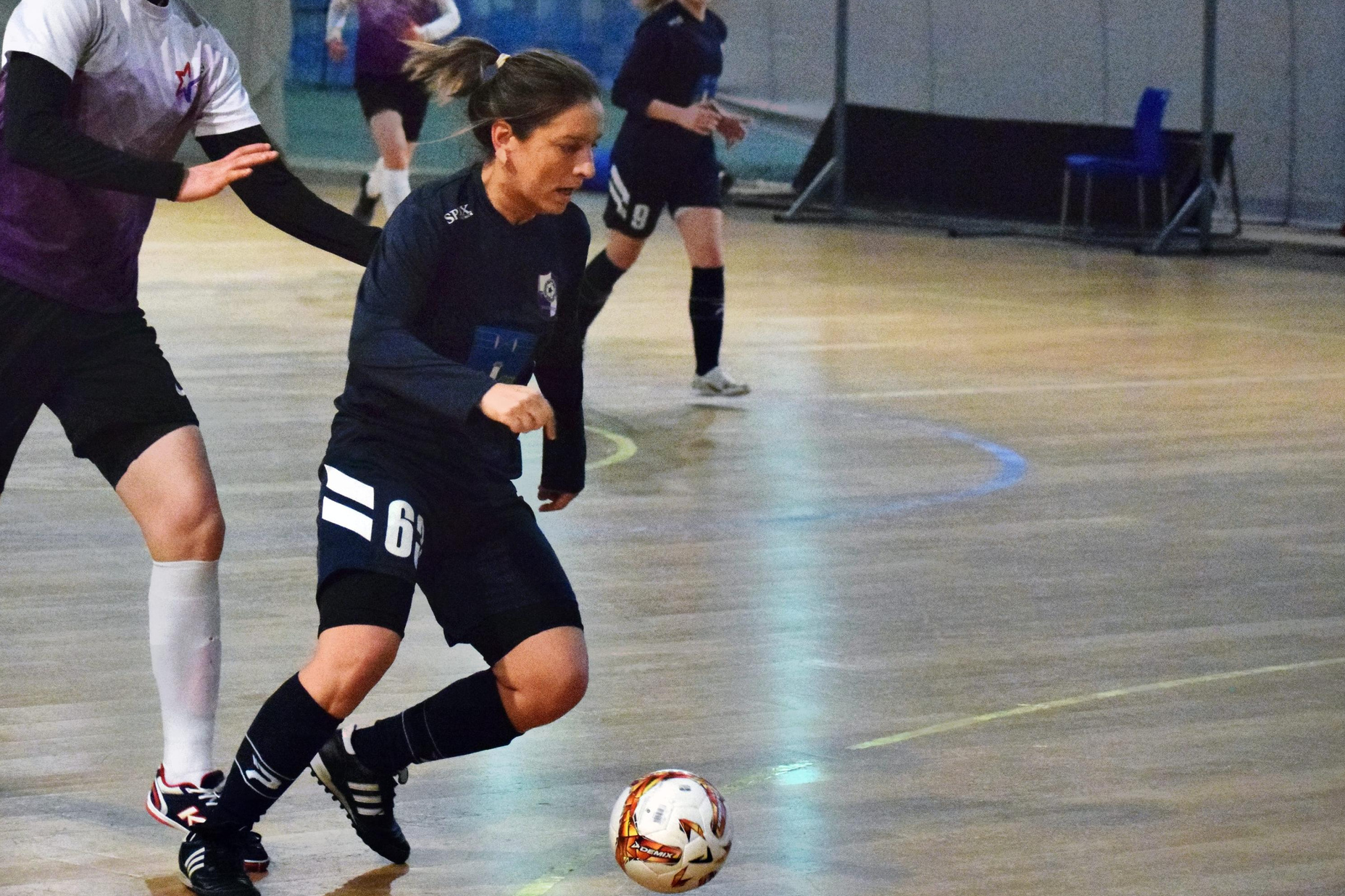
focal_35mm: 149
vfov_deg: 9.2
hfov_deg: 13.8
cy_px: 428
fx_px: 5566
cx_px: 695
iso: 5000
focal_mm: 72
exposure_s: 1/1000
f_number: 4.8
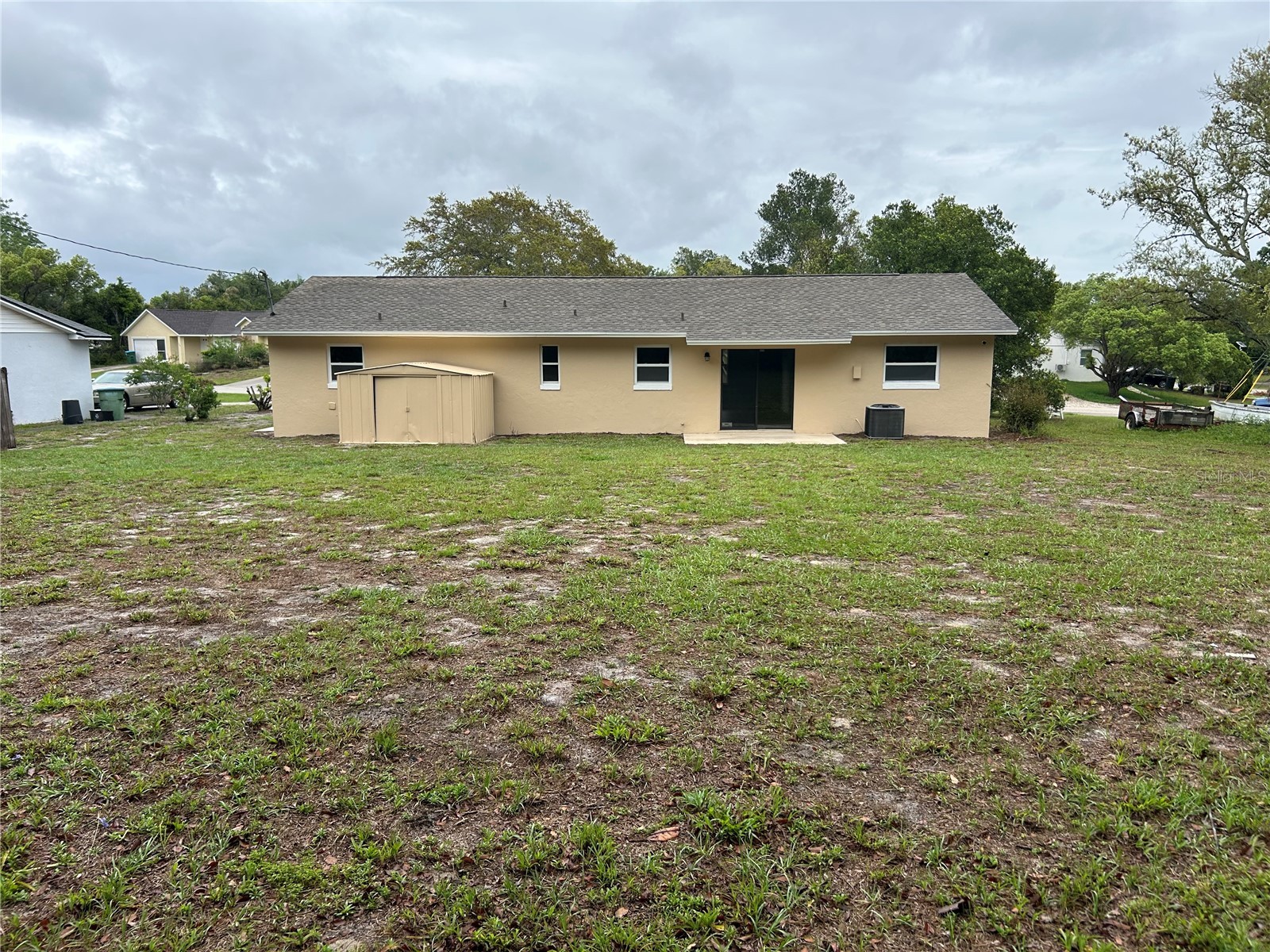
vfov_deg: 53.1
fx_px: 954
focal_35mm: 26
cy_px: 476
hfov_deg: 67.3
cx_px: 635
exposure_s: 1/1449
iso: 50
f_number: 1.5
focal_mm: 5.7
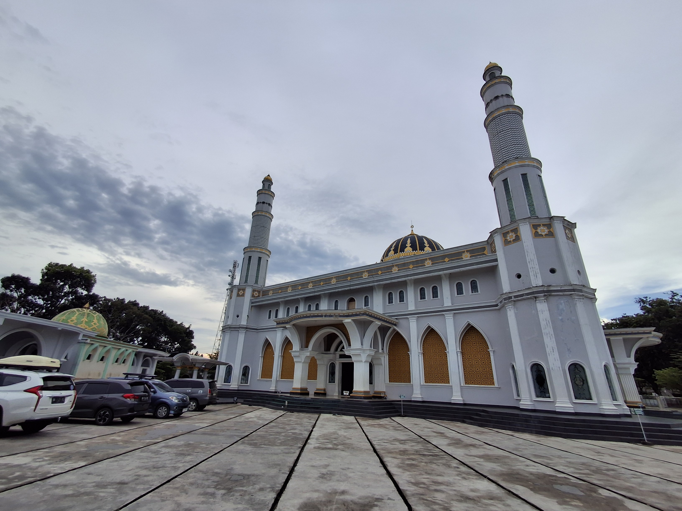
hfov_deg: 94.5
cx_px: 341
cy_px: 256
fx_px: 315
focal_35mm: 16
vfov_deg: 78.1
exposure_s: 1/839
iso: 40
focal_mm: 1.64
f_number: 2.2
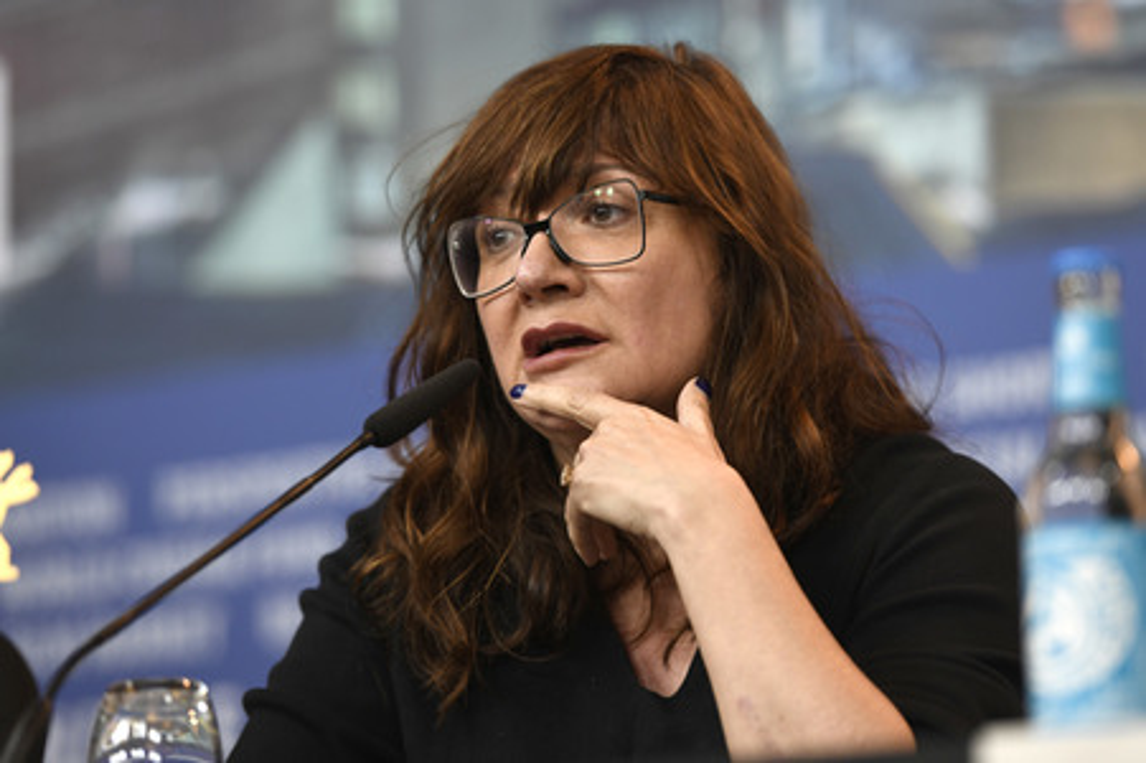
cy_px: 382
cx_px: 573
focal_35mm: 170
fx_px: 5408
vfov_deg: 8.1
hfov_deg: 12.1
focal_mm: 170
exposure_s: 1/320
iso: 1250
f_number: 3.5
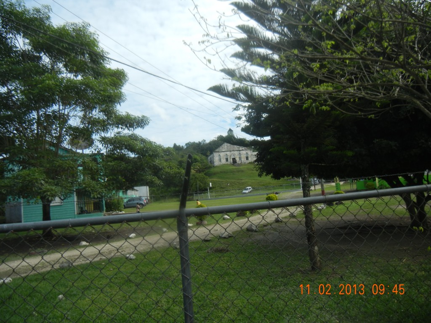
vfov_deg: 46.8
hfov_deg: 60.0
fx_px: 374
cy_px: 162
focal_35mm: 30
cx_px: 216
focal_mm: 5.4
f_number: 7
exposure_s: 1/314
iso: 160
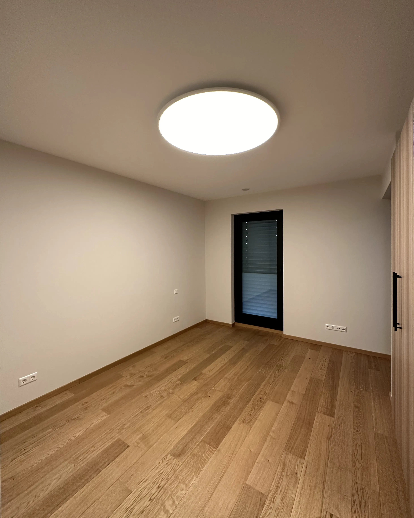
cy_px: 251
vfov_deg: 96.8
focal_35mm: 15
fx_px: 230
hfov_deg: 84.0
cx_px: 211
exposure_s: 1/100
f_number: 2.2
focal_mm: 2.22
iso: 200
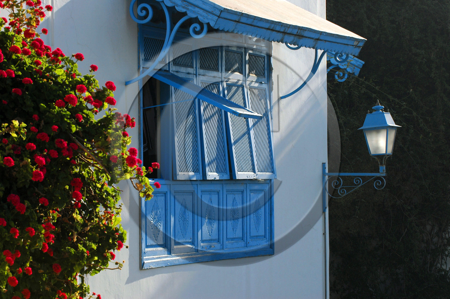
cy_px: 150
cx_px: 225
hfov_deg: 13.4
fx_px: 1910
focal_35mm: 153
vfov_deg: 8.9
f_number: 8
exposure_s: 1/250
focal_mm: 102
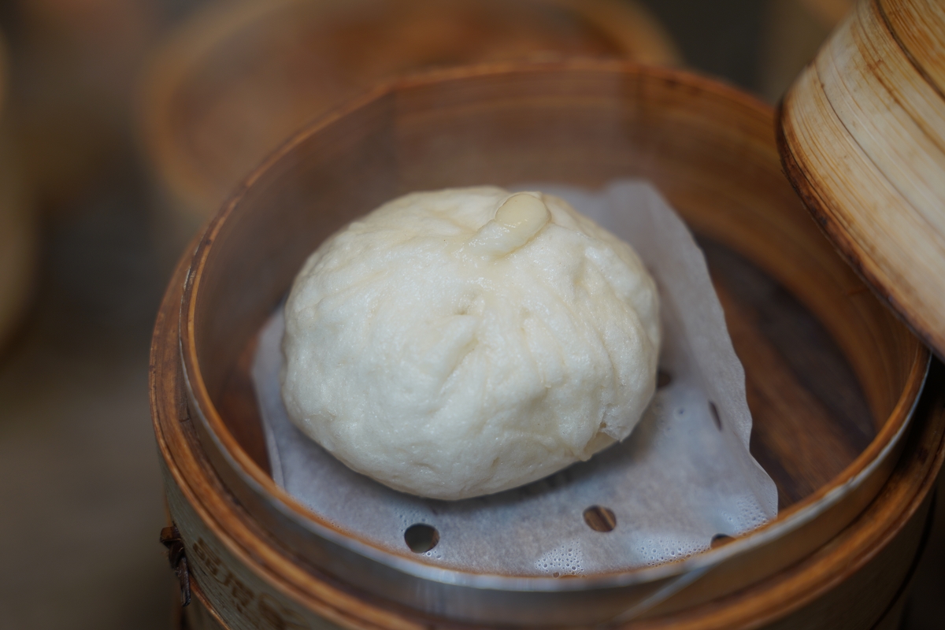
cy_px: 315
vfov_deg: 18.2
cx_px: 472
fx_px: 1969
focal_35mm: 75
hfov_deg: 27.0
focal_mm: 75
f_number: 4
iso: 125
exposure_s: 1/80
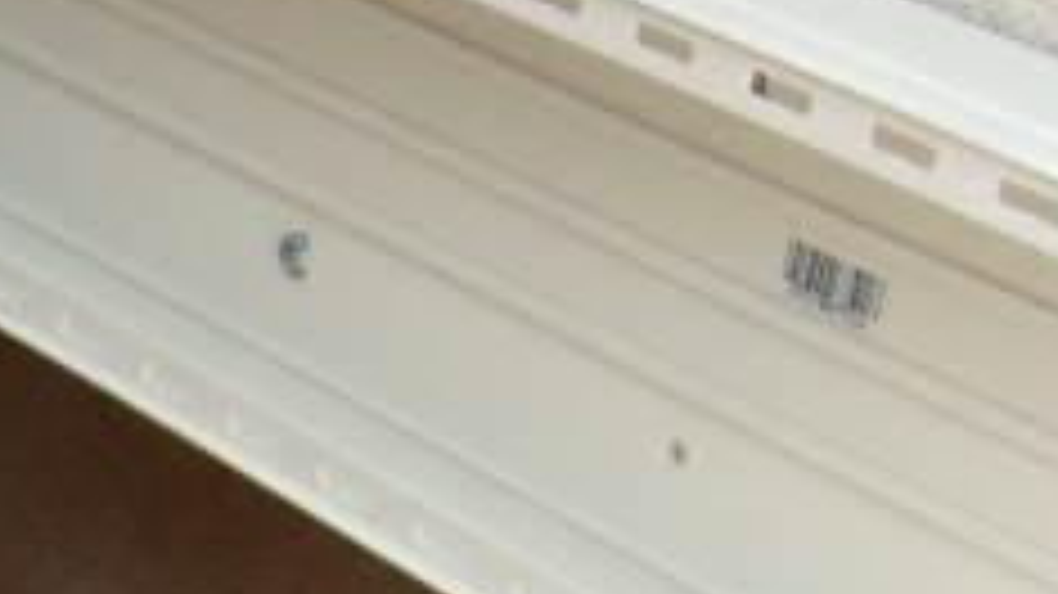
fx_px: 4094
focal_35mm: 146
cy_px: 551
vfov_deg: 8.3
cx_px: -828
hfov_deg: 13.3
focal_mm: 5.8
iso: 50
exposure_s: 1/350
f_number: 2.8
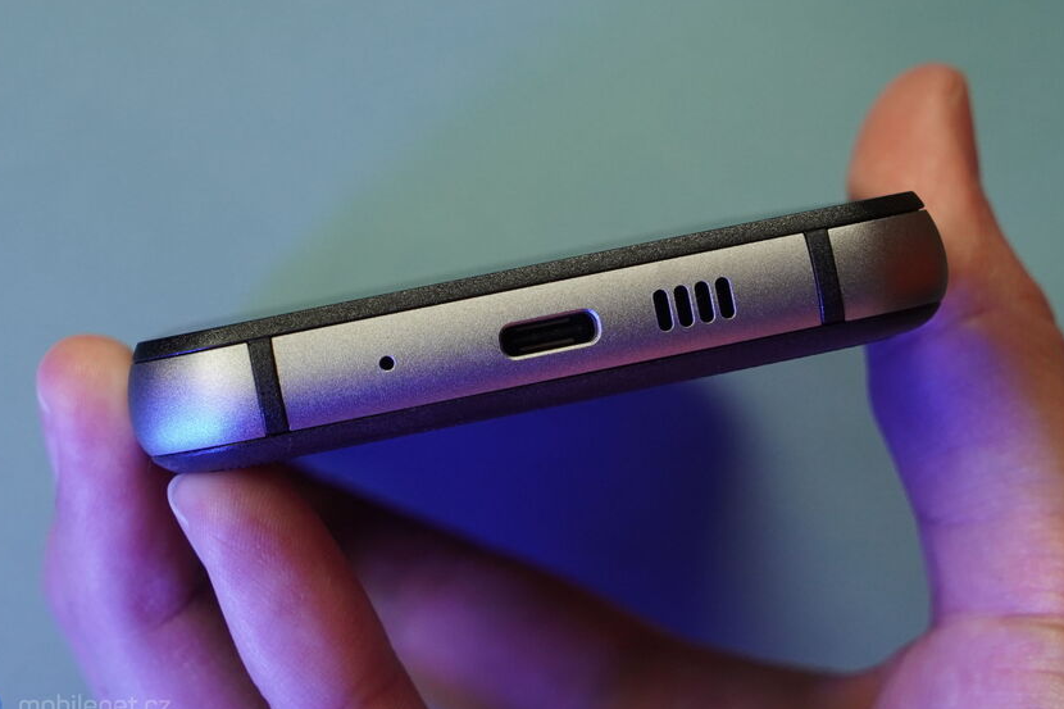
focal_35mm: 81
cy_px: 335
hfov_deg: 25.1
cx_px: 558
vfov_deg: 16.8
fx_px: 2393
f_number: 8
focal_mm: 70
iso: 1600
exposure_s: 1/200
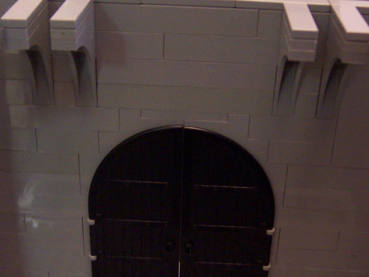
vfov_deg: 23.4
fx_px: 661
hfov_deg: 31.2
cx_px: 176
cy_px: 204
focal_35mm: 62
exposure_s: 1/8
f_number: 2.8
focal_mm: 5.5
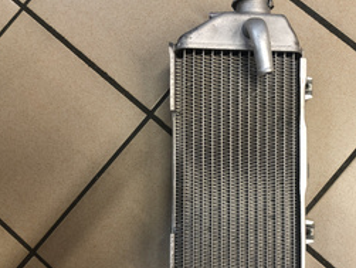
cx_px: 228
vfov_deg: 36.7
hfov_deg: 47.2
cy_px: 164
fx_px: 402
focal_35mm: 39
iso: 40
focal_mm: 4
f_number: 1.8
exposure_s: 1/20
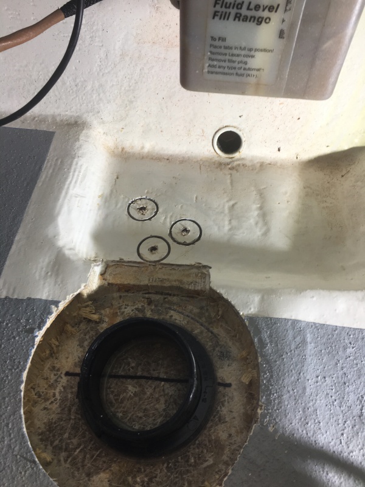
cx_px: 182
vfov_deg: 61.7
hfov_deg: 48.2
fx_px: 408
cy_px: 244
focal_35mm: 29
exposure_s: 1/60
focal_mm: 4.15
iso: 25
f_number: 2.2
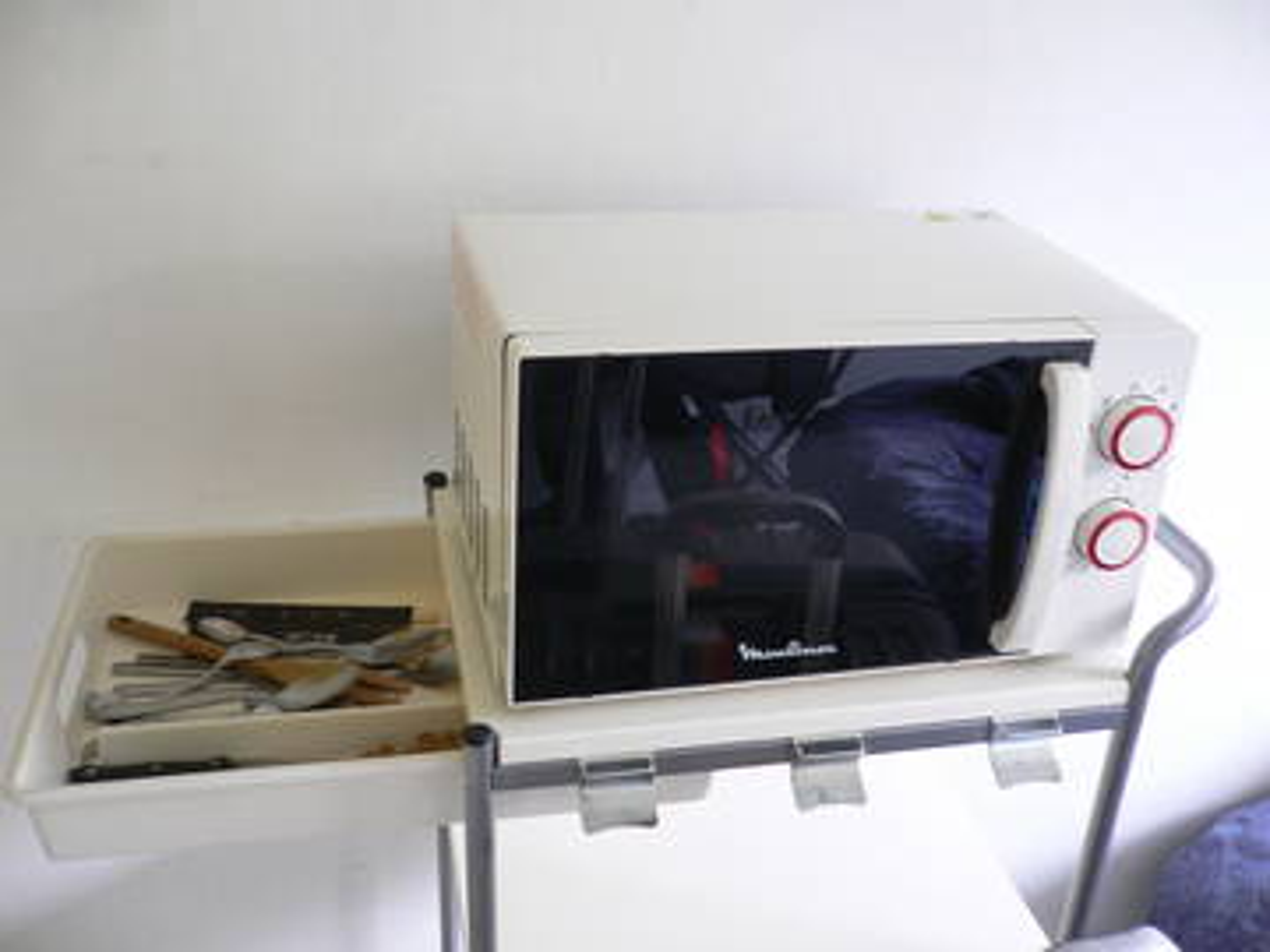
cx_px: 635
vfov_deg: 40.7
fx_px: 1284
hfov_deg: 52.6
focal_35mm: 35
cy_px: 476
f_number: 2.8
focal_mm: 5.8
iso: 150
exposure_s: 1/15
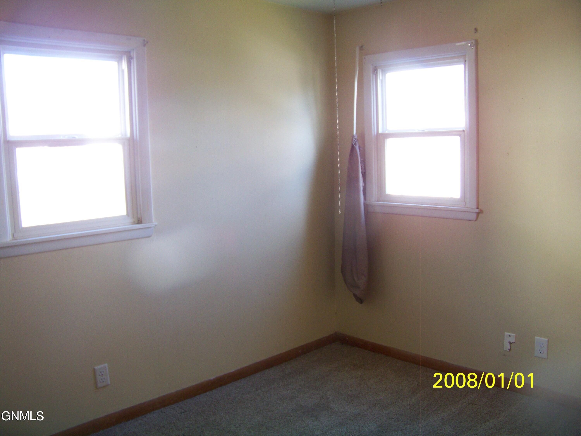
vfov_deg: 42.9
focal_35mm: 33
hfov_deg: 55.4
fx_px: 554
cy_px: 218
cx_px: 290
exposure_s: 1/30
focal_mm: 5.85
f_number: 2.8
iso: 160
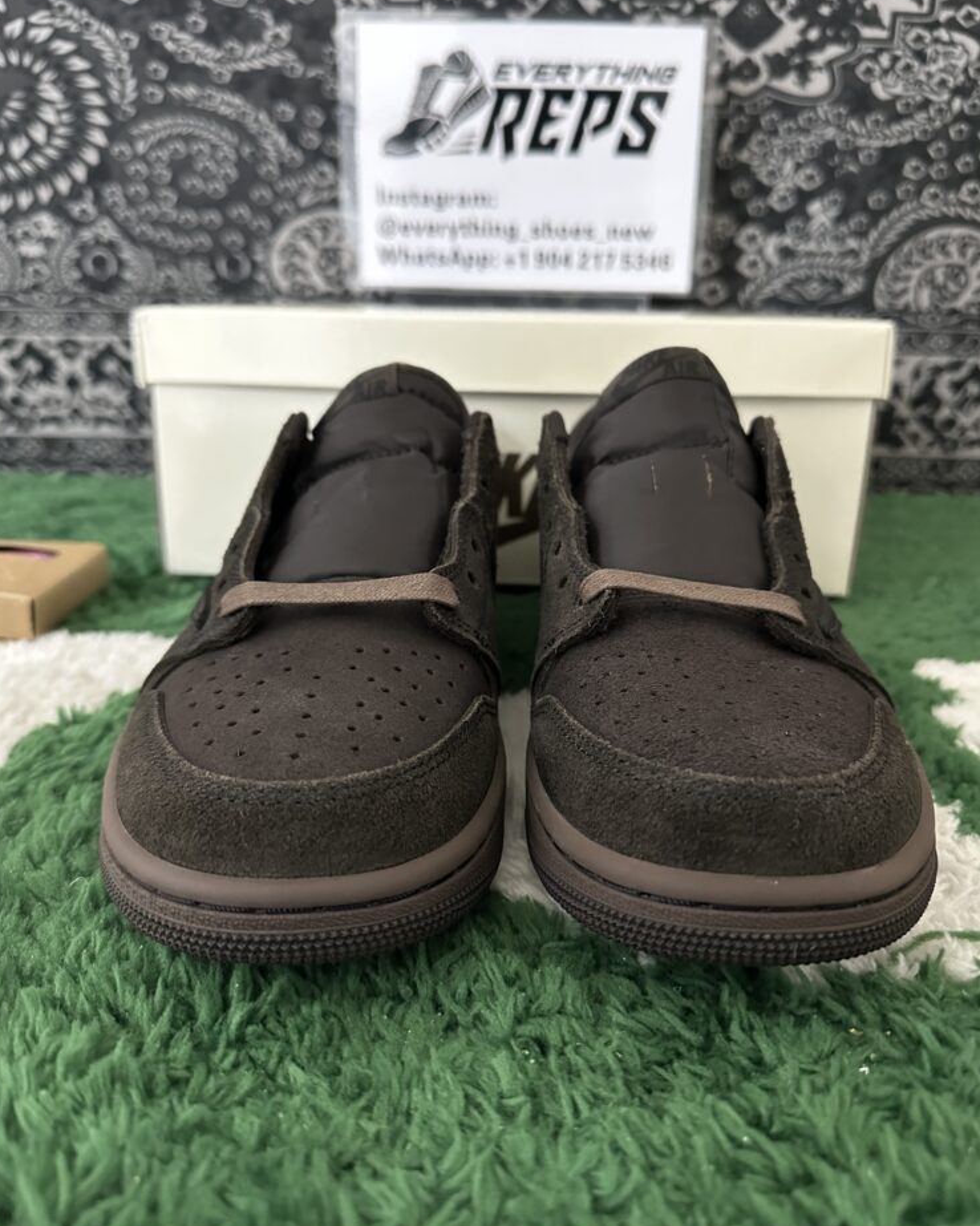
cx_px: 502
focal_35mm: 26
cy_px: 586
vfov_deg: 66.0
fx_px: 943
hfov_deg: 54.9
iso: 1000
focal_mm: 6.86
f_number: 1.78
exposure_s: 1/50
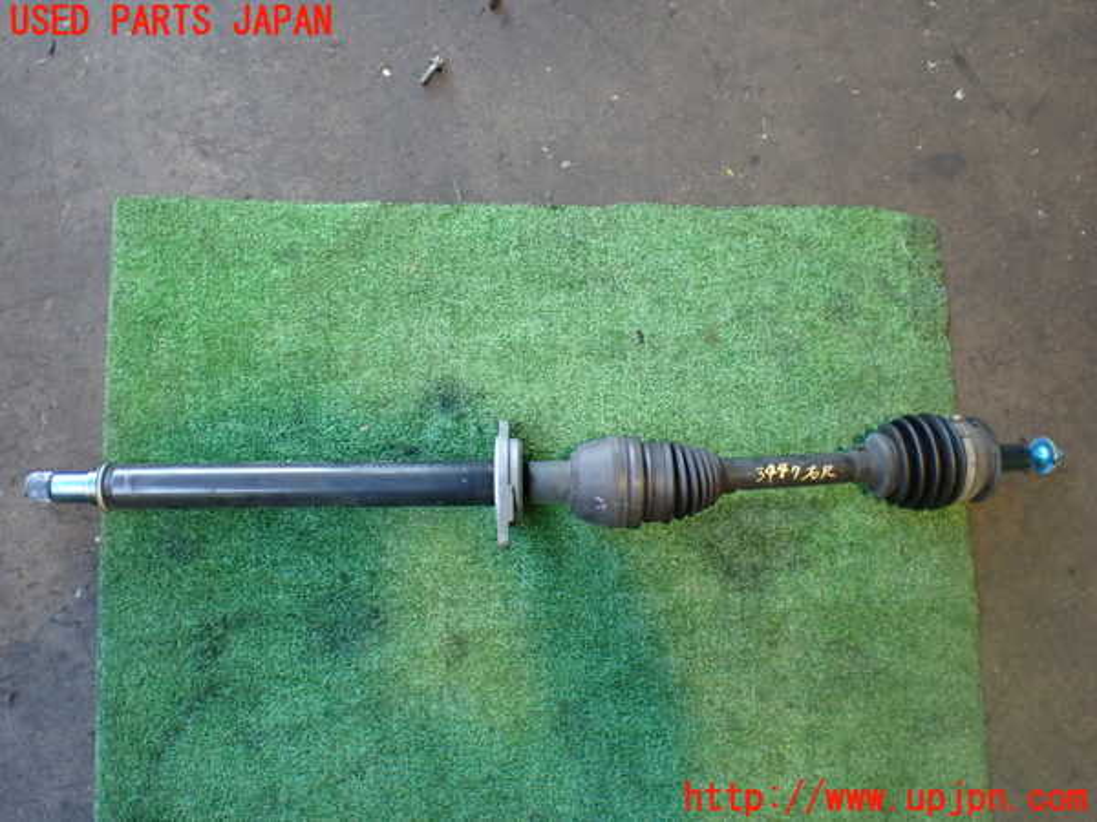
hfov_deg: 60.0
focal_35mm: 30
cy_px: 411
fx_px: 951
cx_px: 548
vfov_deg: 46.8
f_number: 2.3
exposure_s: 1/60
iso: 800
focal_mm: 5.4
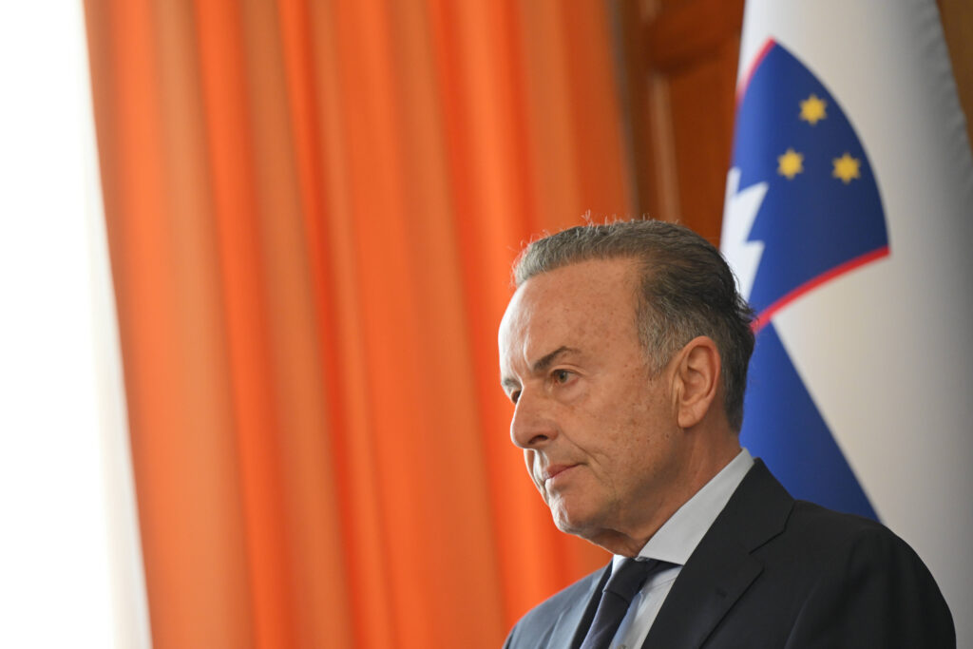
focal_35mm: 200
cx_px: 486
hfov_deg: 10.3
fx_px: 5406
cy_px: 324
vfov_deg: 6.9
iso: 2000
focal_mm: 200
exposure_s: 1/250
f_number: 4.5
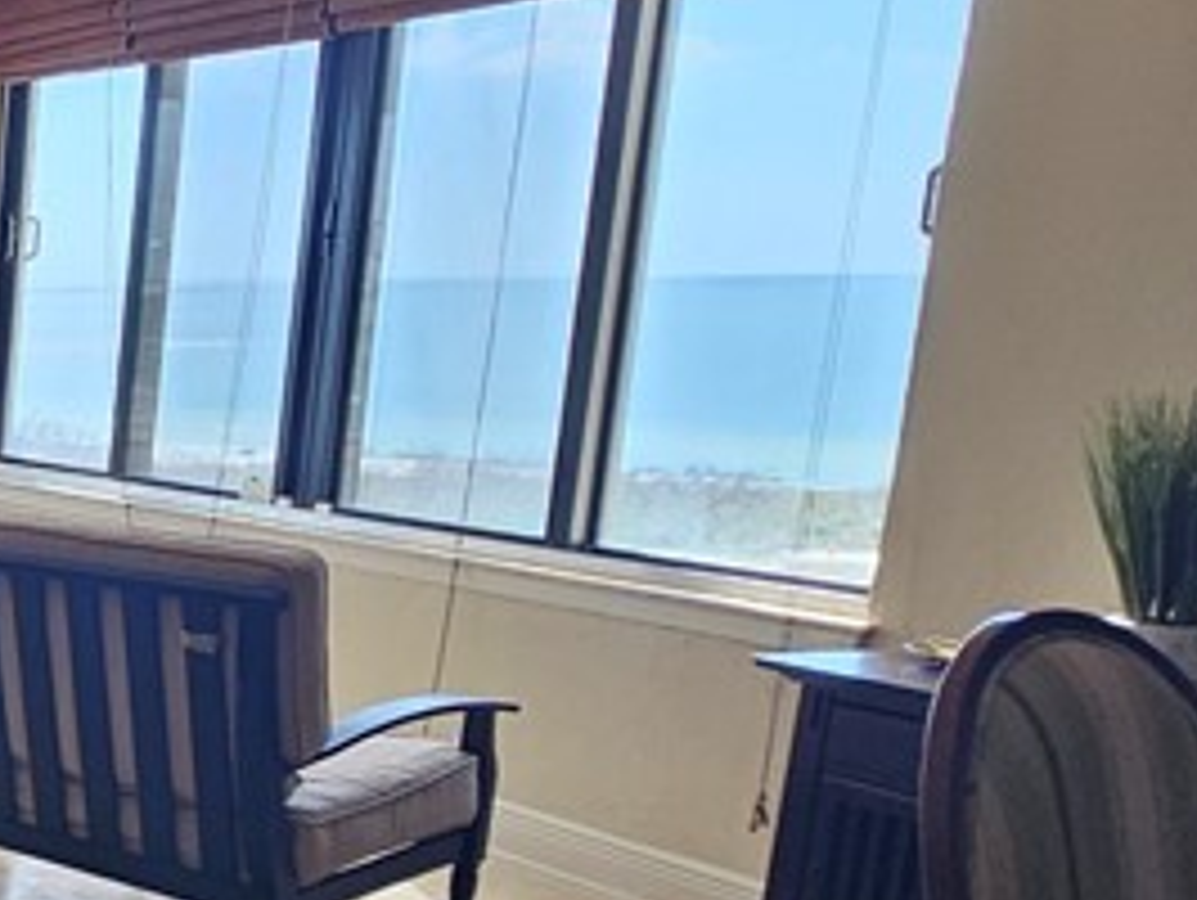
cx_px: -900
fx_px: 1731
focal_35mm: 50
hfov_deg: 23.0
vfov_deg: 28.9
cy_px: 616
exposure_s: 1/120
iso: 50
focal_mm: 2.2
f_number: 2.2
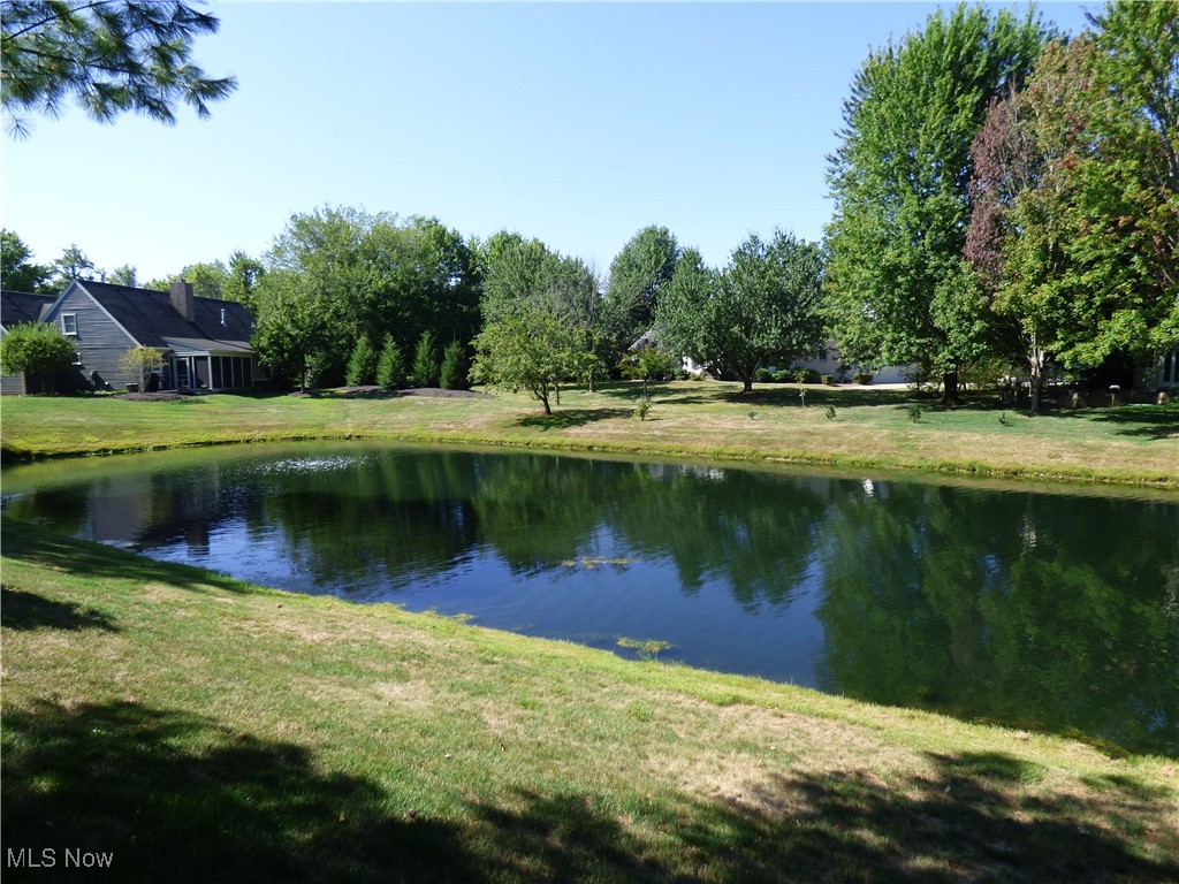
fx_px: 681
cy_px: 442
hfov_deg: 81.7
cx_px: 590
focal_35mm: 20
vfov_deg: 66.0
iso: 100
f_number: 2.8
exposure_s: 1/800
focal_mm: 3.58
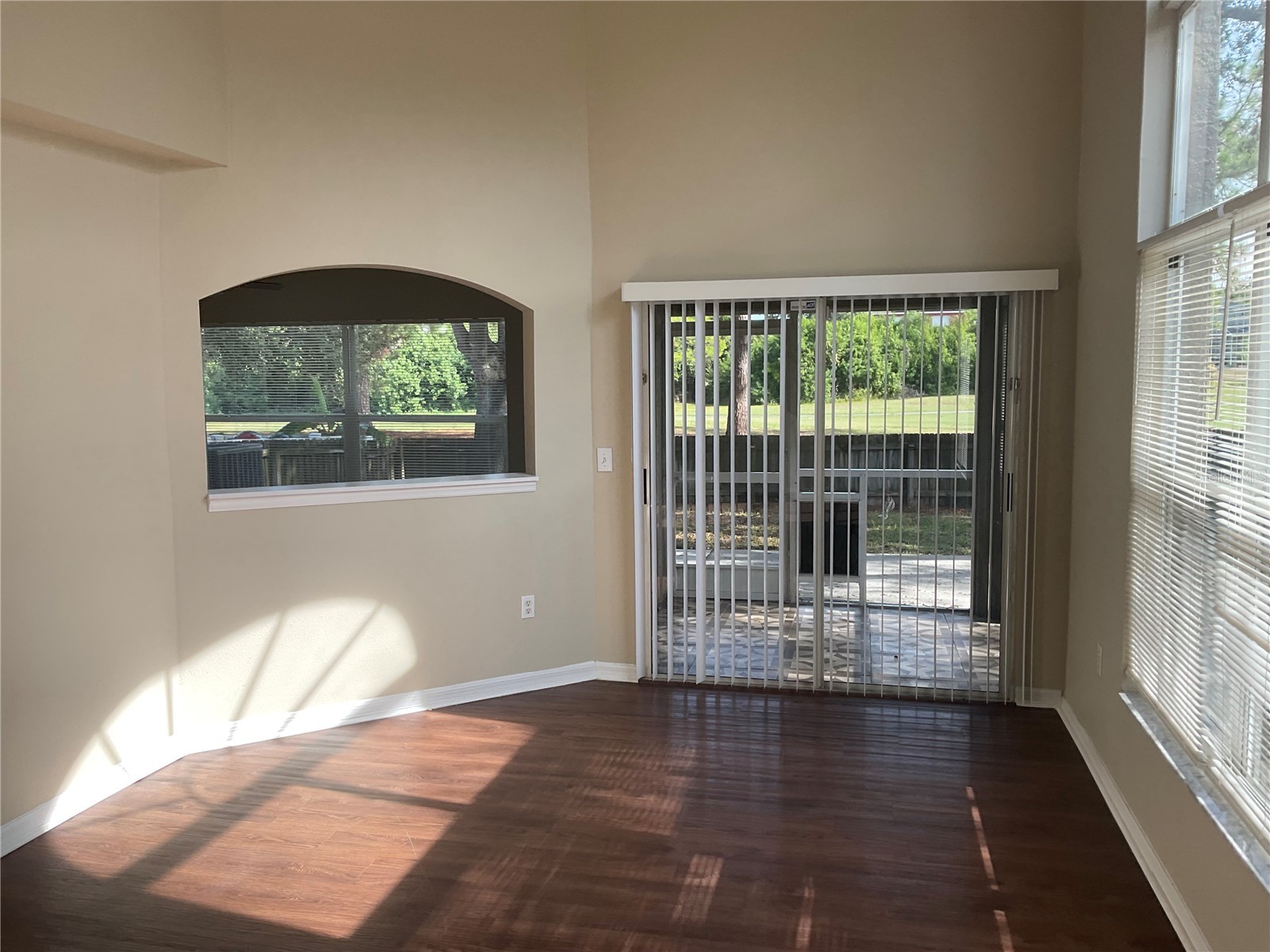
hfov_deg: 61.7
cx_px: 635
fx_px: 1064
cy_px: 476
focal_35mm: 29
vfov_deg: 48.2
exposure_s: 1/145
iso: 16
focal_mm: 3
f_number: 1.8
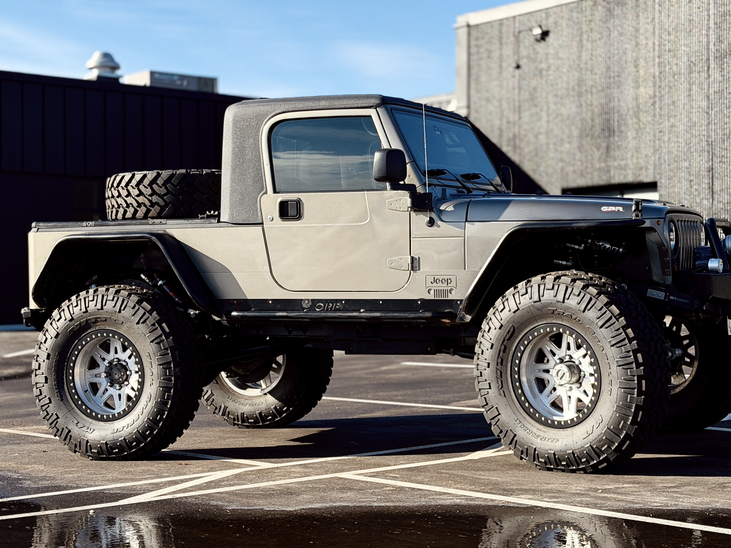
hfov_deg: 28.6
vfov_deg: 21.6
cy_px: 265
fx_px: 1436
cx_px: 384
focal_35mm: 68
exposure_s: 1/1575
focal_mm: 6.76
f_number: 1.78
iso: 100
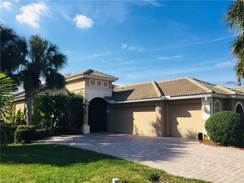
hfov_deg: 61.7
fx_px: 204
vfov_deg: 48.2
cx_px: 122
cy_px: 92
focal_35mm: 29
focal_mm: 4.15
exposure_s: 1/1582
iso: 32
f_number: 2.2
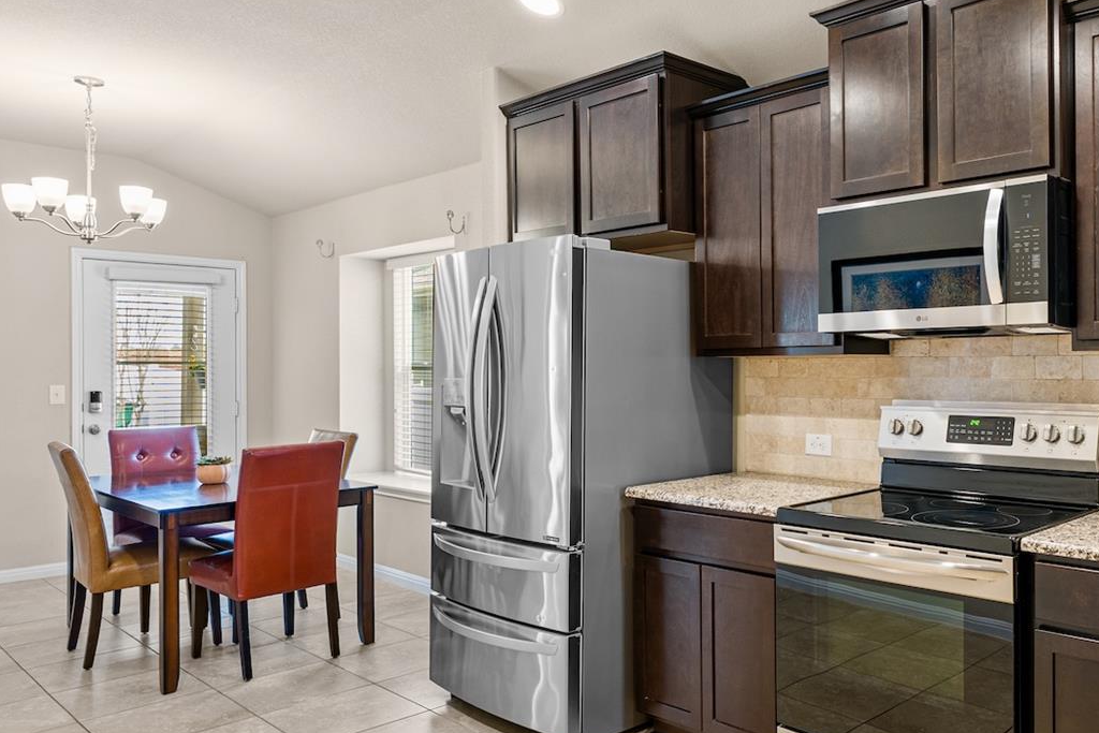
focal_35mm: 28
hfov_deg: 63.0
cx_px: 771
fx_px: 855
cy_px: 412
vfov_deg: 46.3
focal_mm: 14
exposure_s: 1/2
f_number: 6.3
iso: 320
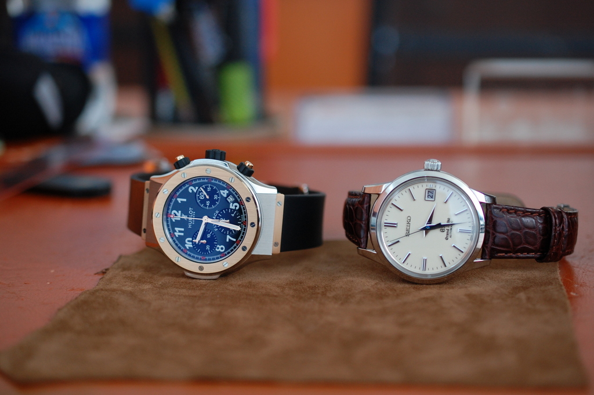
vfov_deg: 22.6
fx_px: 989
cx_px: 297
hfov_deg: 33.4
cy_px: 198
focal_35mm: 60
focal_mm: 40
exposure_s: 1/30
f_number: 3
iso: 450
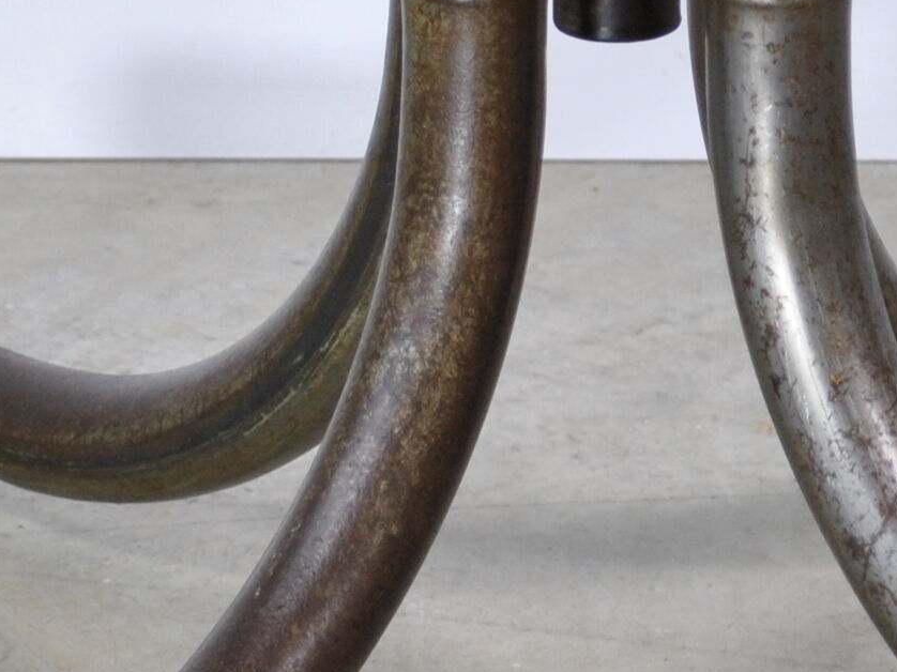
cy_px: 76
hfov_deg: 7.4
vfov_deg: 5.6
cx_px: 578
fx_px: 6917
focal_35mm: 267
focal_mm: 40
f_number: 5.3
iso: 200
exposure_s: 1/40
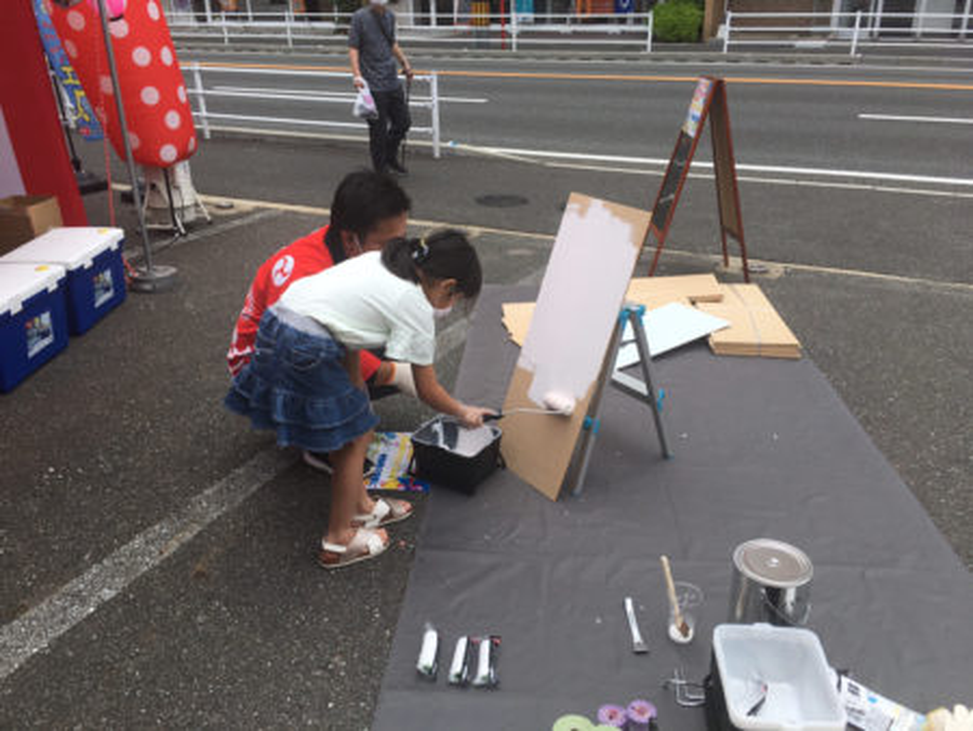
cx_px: 486
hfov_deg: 61.6
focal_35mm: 29
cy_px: 366
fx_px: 816
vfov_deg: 48.3
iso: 25
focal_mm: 4.15
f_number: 2.2
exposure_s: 1/950
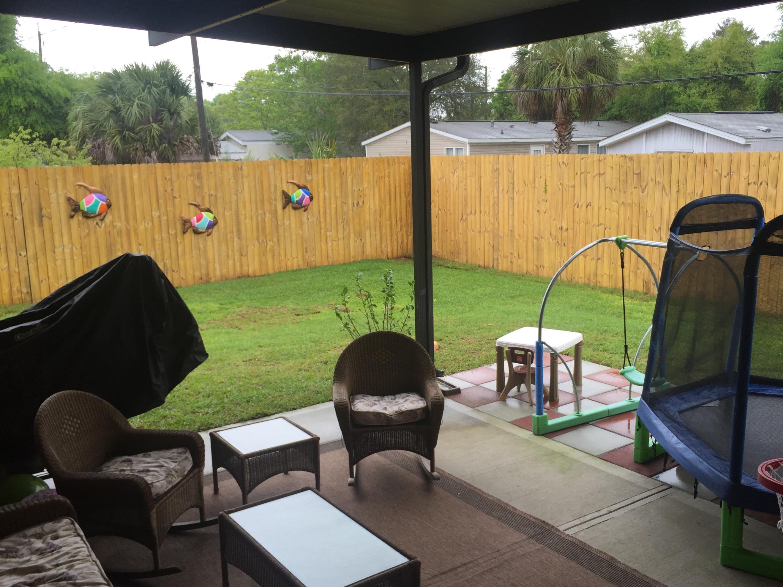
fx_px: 746
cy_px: 316
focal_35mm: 33
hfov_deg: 55.3
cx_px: 424
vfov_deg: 42.9
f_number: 2.2
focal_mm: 4.15
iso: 32
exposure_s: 1/160
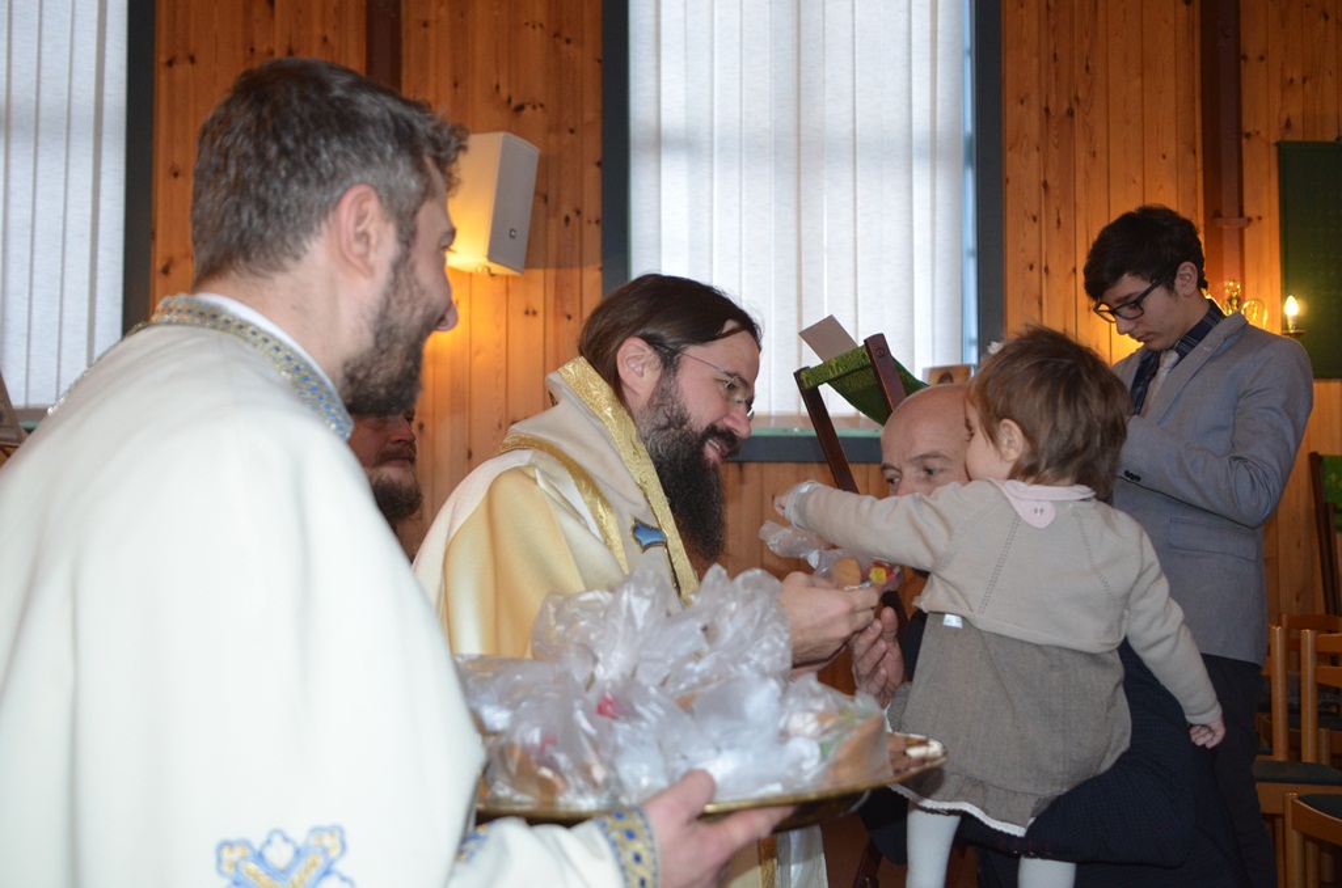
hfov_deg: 48.0
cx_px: 671
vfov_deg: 32.9
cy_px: 444
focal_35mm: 40
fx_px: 1506
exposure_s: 1/60
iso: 1100
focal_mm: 27
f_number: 3.3
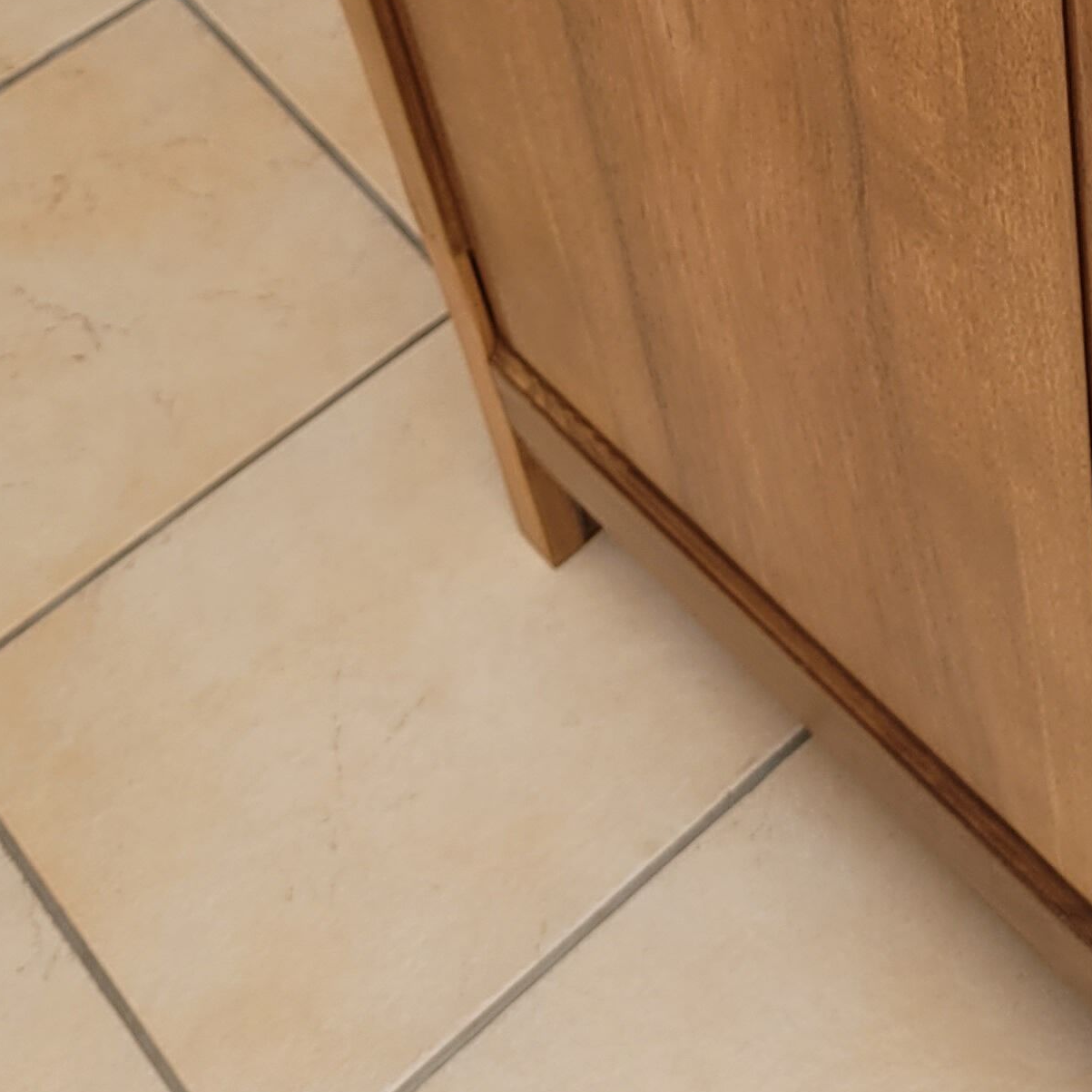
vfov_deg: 20.3
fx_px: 2748
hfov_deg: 21.5
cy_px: -390
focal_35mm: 77
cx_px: 1164
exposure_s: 1/100
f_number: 1.8
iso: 40
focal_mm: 5.4
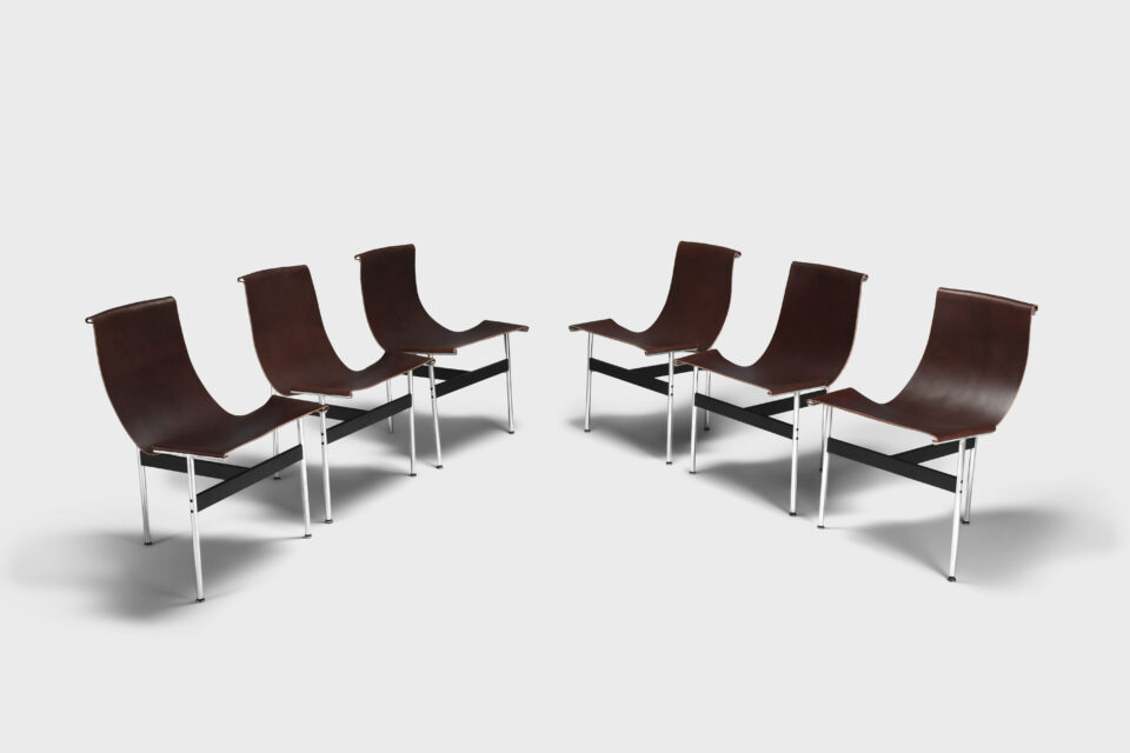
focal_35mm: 36
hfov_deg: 53.1
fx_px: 1130
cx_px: 565
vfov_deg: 36.9
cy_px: 376
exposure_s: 1/250
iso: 800
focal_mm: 24
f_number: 10
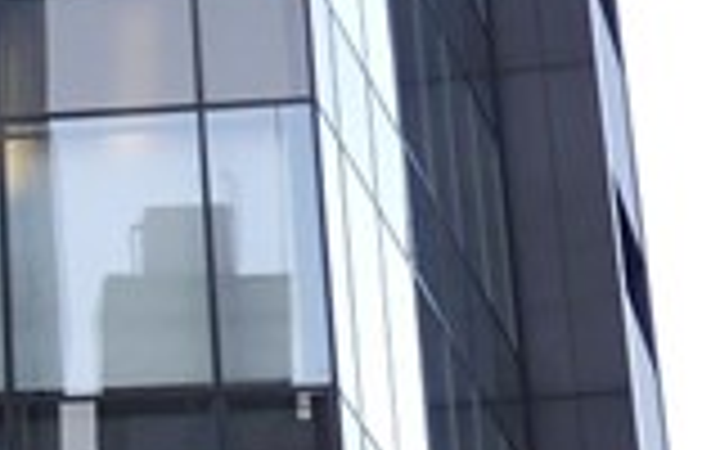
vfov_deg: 6.3
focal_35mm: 203
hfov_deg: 9.8
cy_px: -423
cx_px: -612
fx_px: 3983
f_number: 4
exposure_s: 1/100
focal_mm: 12
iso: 160
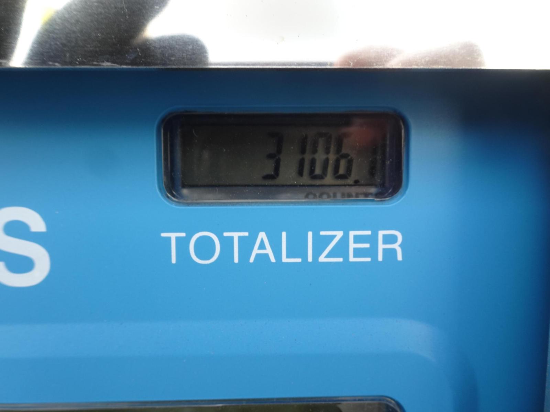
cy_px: 206
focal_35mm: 24
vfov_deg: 56.8
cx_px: 275
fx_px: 381
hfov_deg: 71.6
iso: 80
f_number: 3.5
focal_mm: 4.25
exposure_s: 1/80
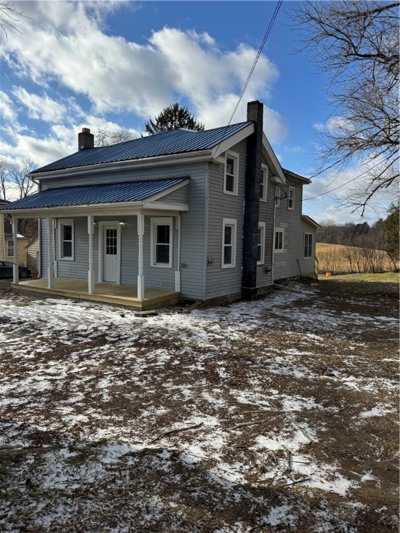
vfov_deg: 71.6
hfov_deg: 56.8
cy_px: 266
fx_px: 370
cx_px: 200
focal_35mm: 24
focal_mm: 6.76
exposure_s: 1/4608
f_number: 1.78
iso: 80
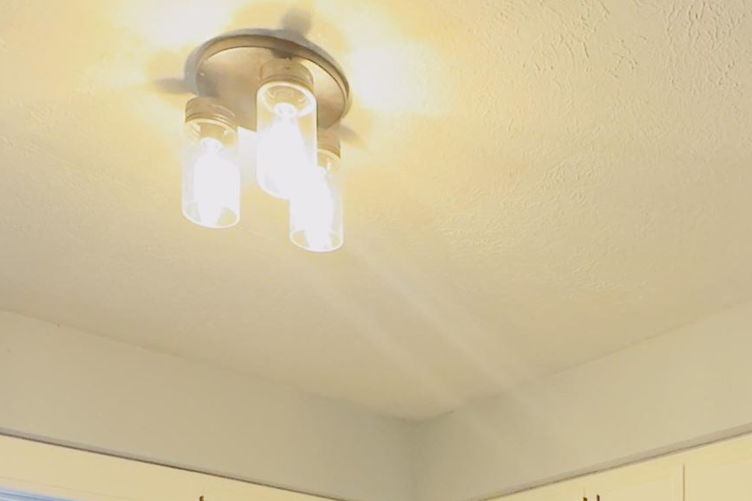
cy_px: 762
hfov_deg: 37.3
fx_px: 1086
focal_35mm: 52
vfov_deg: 21.5
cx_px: 557
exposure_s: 1/60
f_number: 2.2
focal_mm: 2.22
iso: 800
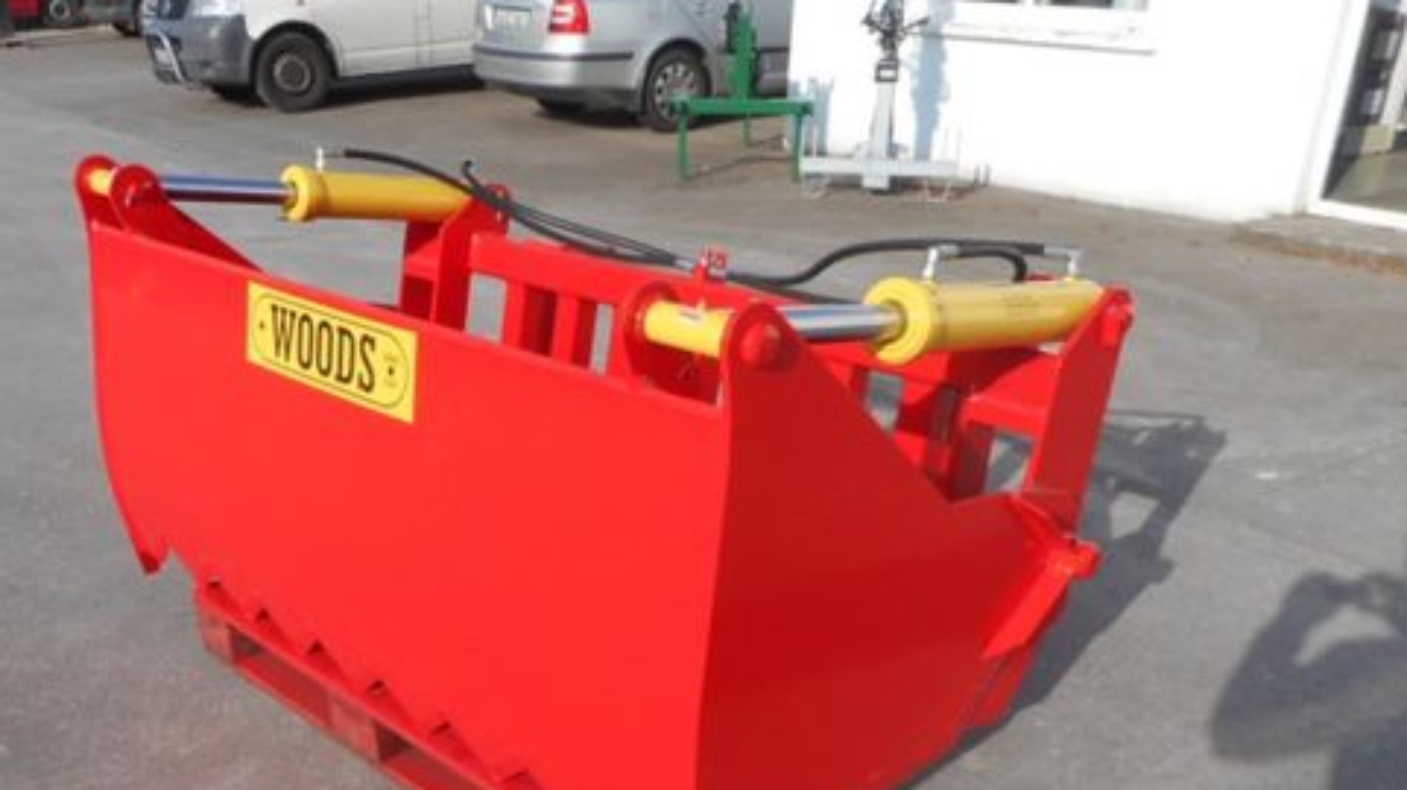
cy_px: 588
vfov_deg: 33.9
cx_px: 588
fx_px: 1268
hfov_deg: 57.7
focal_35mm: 34
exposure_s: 1/640
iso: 80
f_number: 3.7
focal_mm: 4.5
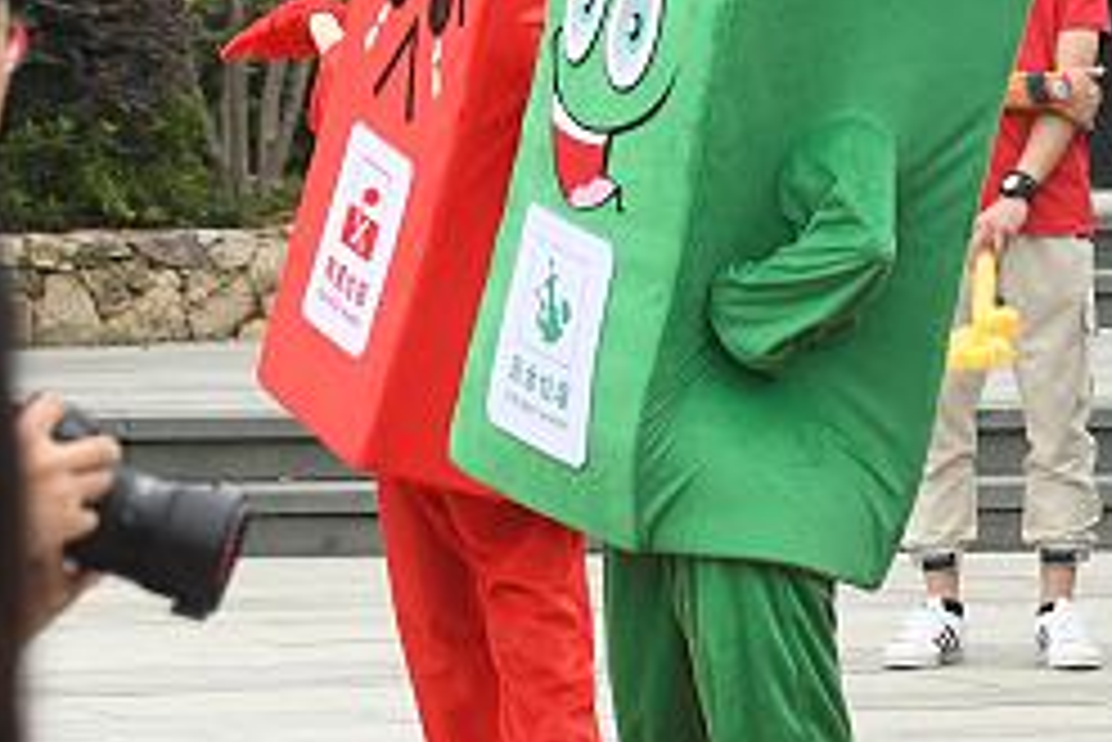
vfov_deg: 4.0
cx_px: 1468
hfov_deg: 6.0
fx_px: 10508
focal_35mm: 340
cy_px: -9
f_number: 5.6
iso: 320
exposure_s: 1/320
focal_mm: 70
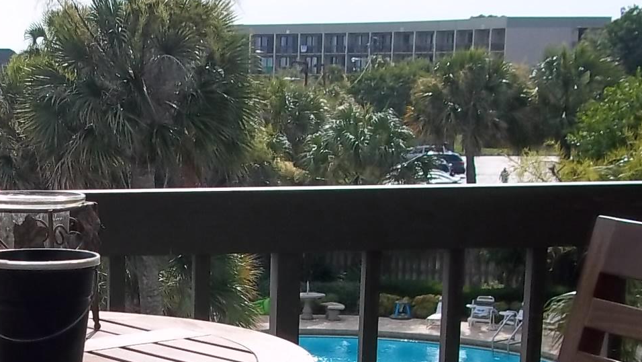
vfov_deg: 14.1
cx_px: 45
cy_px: 393
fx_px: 1430
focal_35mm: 84
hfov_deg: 24.5
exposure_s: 1/160
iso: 80
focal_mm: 6.5
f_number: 8
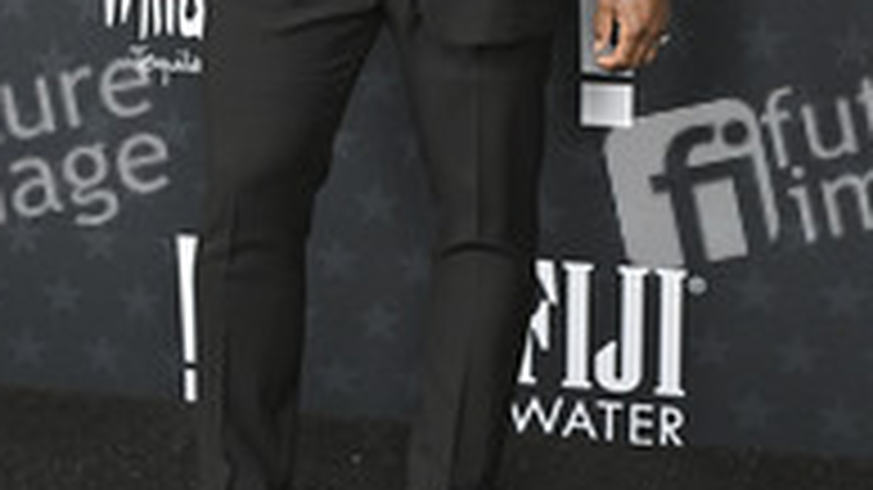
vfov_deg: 14.0
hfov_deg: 25.3
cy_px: -58
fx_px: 1944
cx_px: 428
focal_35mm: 84
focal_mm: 39
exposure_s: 1/320
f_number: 5
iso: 1250
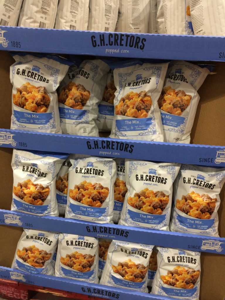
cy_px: 150
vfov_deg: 61.7
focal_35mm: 29
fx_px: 251
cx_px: 112
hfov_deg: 48.2
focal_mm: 4.15
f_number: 2.2
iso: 100
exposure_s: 1/30
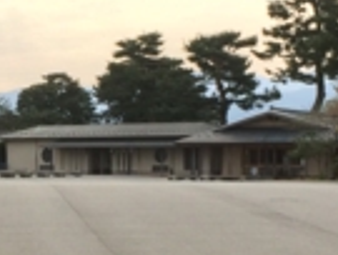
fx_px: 1341
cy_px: 162
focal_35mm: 137
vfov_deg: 10.9
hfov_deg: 14.1
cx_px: -15
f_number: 2.2
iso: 32
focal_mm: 4.15
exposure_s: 1/746
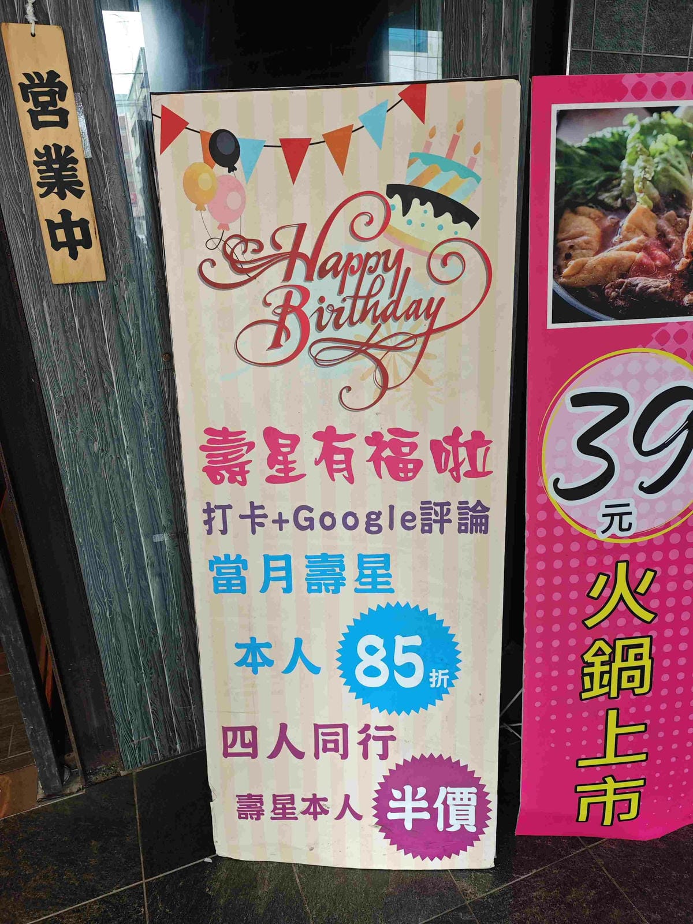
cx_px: 346
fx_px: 614
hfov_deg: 58.9
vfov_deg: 73.9
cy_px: 462
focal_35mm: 23
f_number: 2
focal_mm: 8.72
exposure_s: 1/120
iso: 250
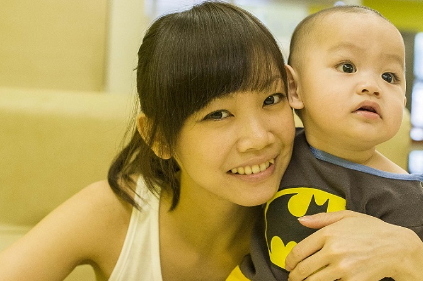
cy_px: 148
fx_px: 845
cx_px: 216
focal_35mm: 72
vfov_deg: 18.9
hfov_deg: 28.1
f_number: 2.8
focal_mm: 35
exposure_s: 1/80
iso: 1250
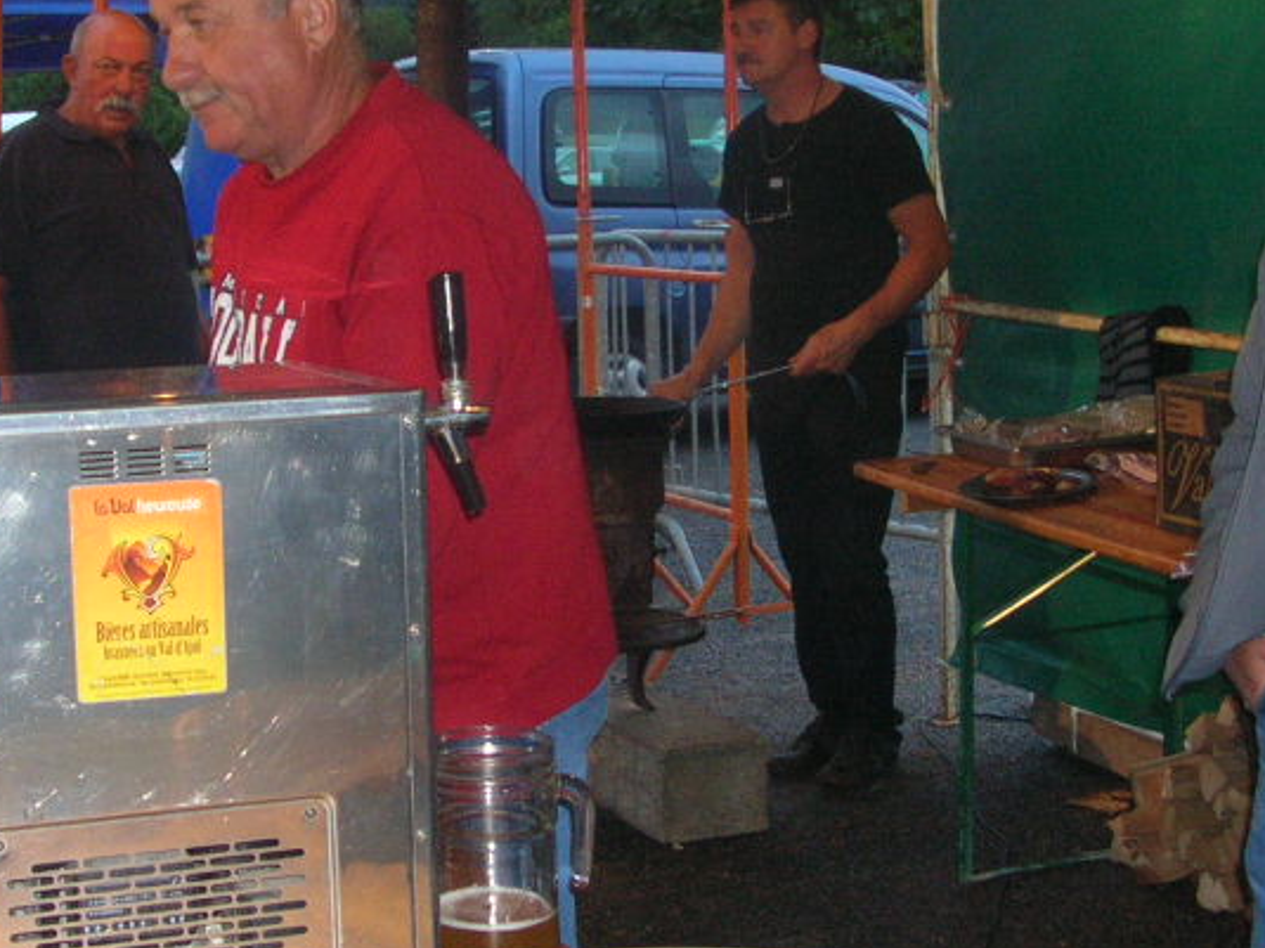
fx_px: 2448
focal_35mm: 67
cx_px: 608
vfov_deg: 21.9
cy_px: 433
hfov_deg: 29.0
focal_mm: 5.8
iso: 123
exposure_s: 1/60.1
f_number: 2.8
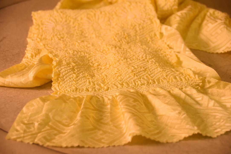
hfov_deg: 18.2
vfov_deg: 12.2
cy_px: 77
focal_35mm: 112
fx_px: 722
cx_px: 116
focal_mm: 75
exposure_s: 1/80
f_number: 5.3
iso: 400
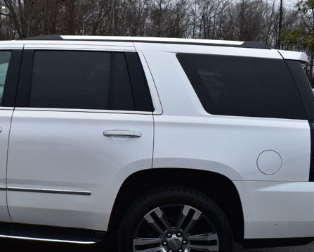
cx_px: -10
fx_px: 539
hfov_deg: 29.9
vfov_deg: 26.2
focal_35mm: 58
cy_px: 134
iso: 400
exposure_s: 1/125
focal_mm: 18
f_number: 9
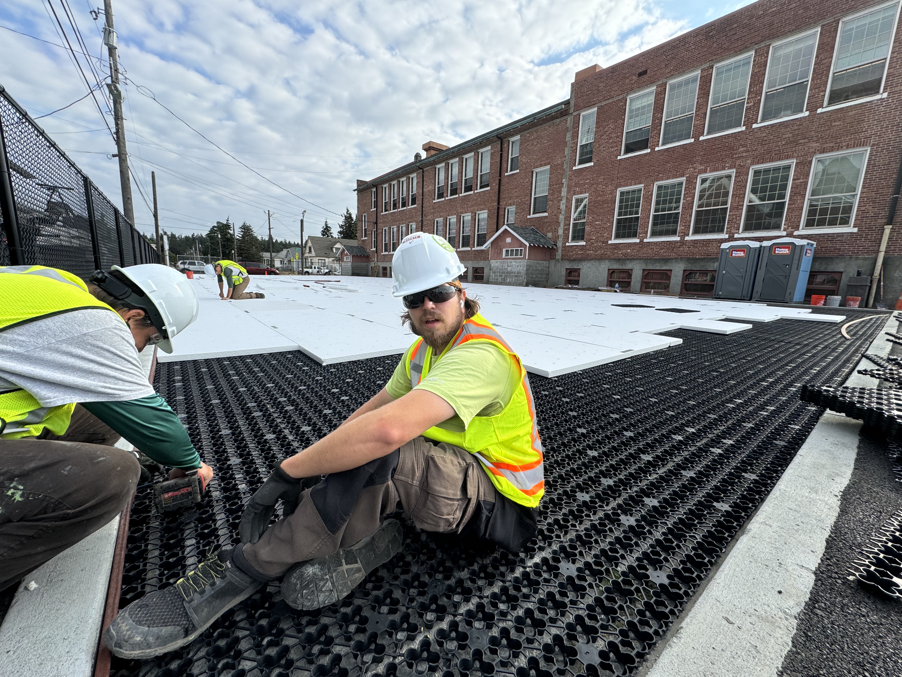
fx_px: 365
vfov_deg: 85.7
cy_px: 338
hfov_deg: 102.1
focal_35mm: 14
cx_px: 451
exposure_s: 1/1178
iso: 50
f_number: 2.2
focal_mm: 2.22
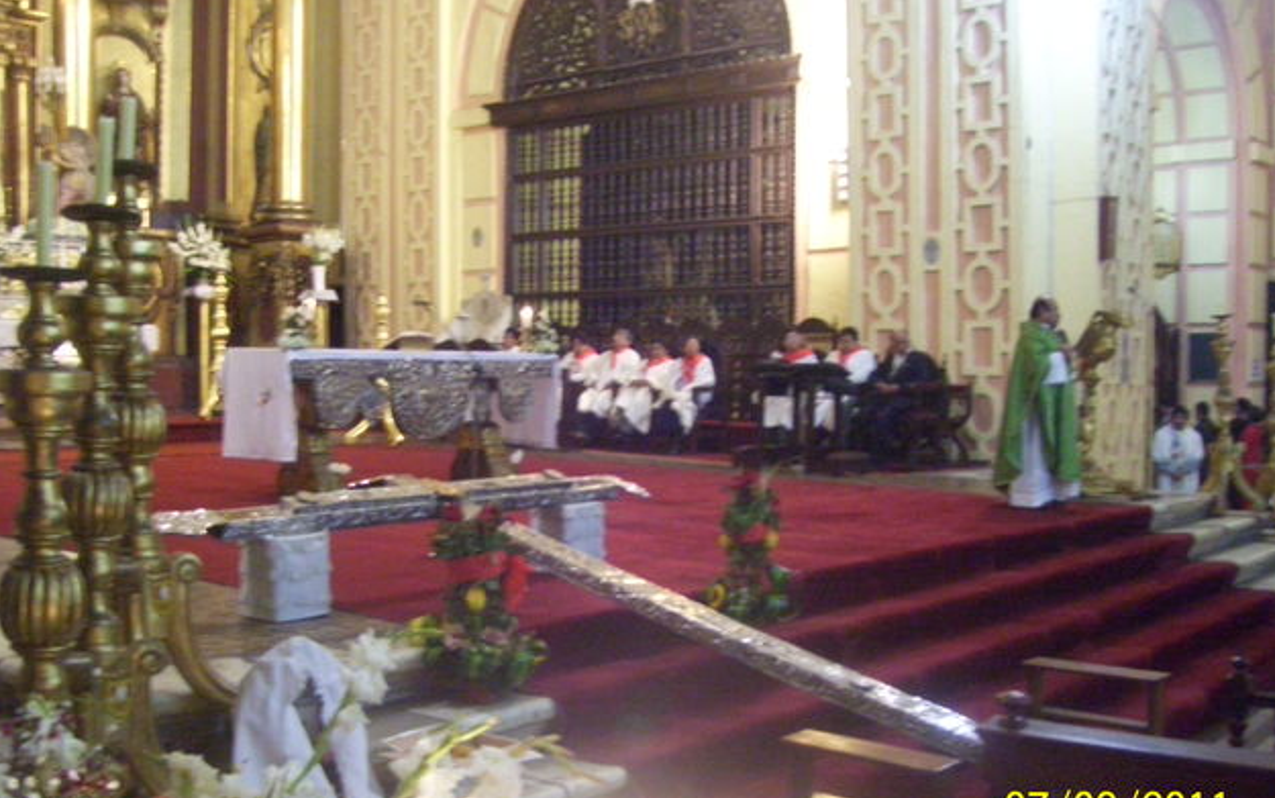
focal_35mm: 39
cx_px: 647
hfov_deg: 50.4
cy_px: 437
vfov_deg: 32.8
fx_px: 1356
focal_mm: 6
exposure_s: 1/15
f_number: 2.7
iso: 800
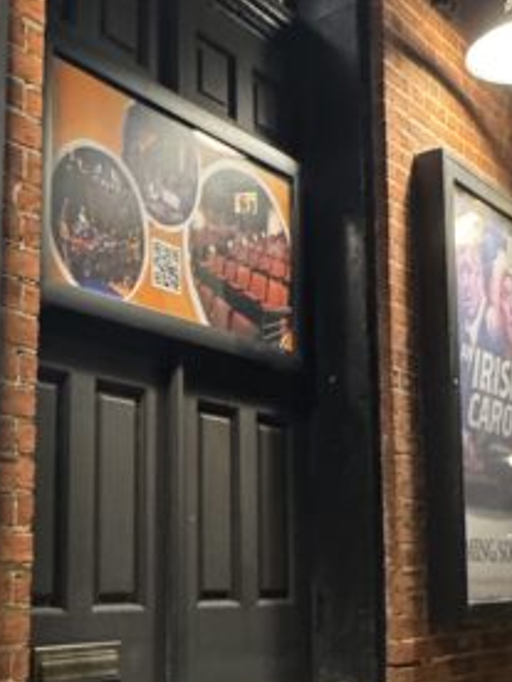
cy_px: 395
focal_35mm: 52
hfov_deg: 26.1
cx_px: -37
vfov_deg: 36.7
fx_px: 1025
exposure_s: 1/60
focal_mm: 2.22
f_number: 2.2
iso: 800
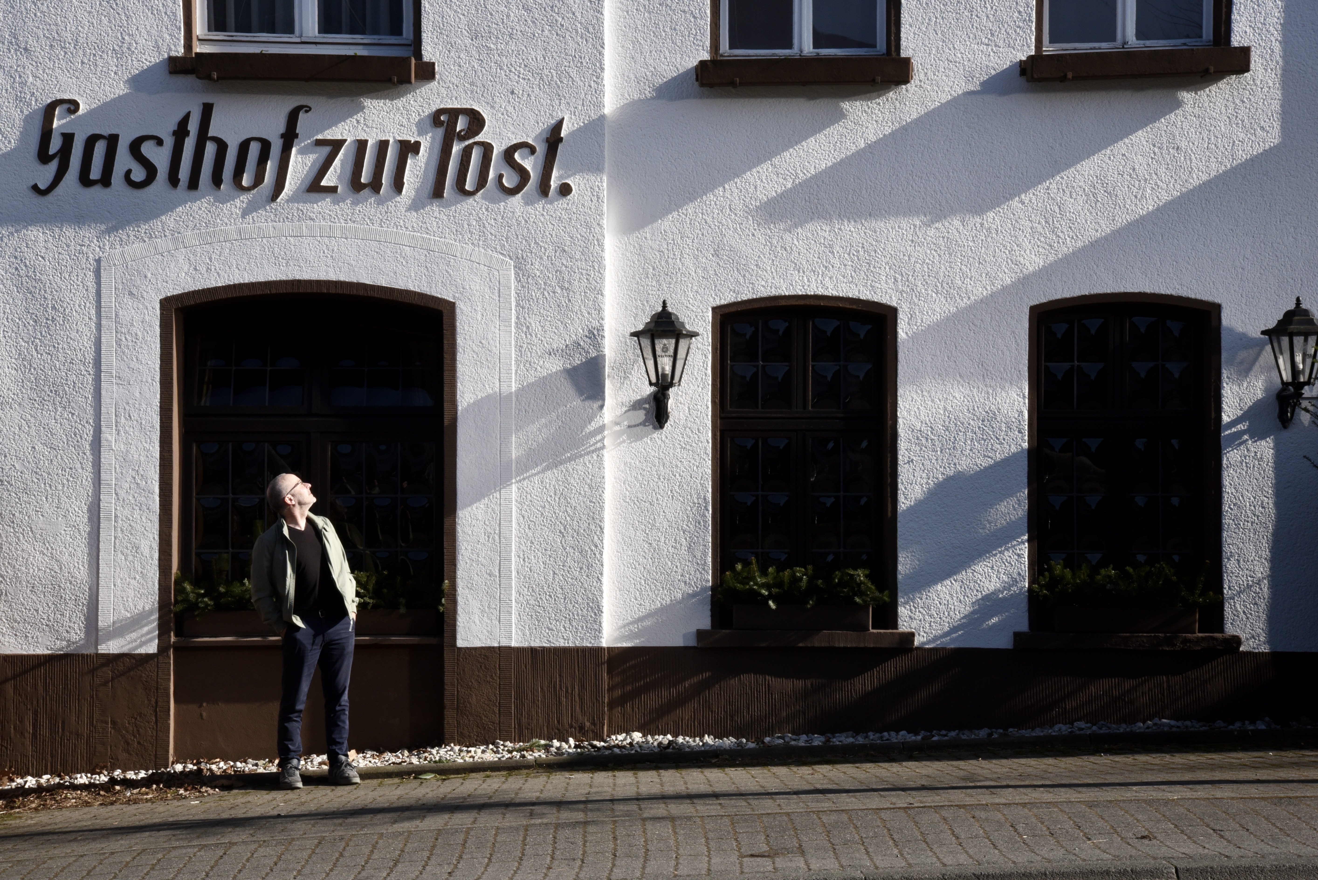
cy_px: 440
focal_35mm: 70
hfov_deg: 28.8
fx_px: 2564
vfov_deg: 19.5
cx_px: 659
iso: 720
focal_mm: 70
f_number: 29
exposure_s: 1/160
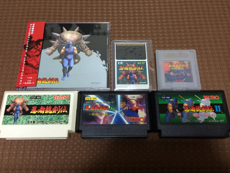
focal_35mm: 30
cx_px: 115
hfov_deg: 60.0
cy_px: 86
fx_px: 199
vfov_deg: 46.8
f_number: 2.2
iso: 320
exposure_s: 1/24
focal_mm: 4.12
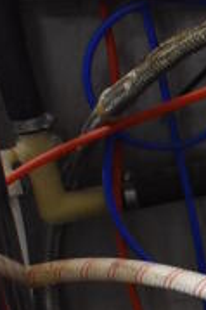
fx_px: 1187
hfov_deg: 8.9
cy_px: 458
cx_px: 505
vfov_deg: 14.0
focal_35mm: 138
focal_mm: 18
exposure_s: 1/30
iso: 2800
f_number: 3.5
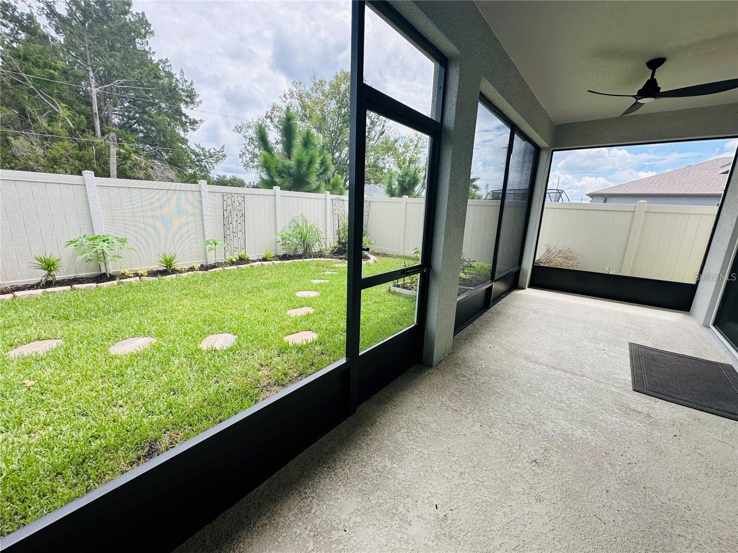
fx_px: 298
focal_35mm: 14
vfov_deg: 85.7
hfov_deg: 102.1
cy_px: 276
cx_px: 369
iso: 40
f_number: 2.2
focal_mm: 2.22
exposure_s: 1/365
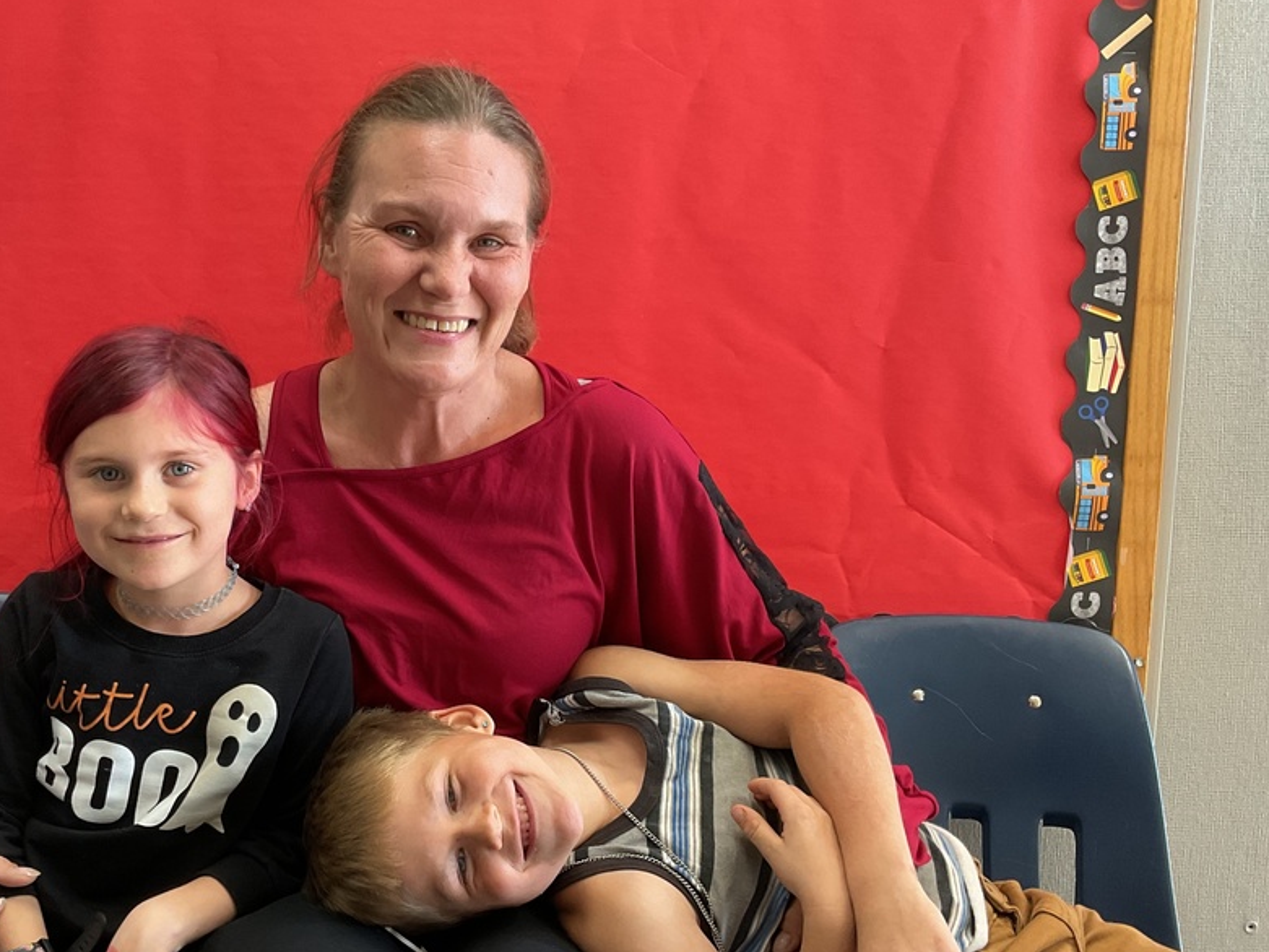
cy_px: 590
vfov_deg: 37.5
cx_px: 448
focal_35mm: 38
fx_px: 1393
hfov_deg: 48.3
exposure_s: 1/60
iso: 64
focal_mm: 3
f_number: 1.8
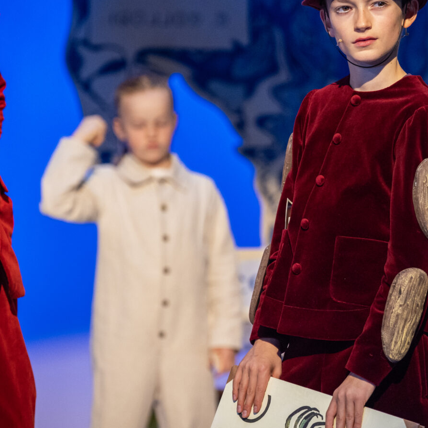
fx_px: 3189
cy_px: 178
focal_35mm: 228
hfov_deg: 7.7
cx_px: 349
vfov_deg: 7.7
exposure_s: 1/500
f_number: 2.8
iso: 2000
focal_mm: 125
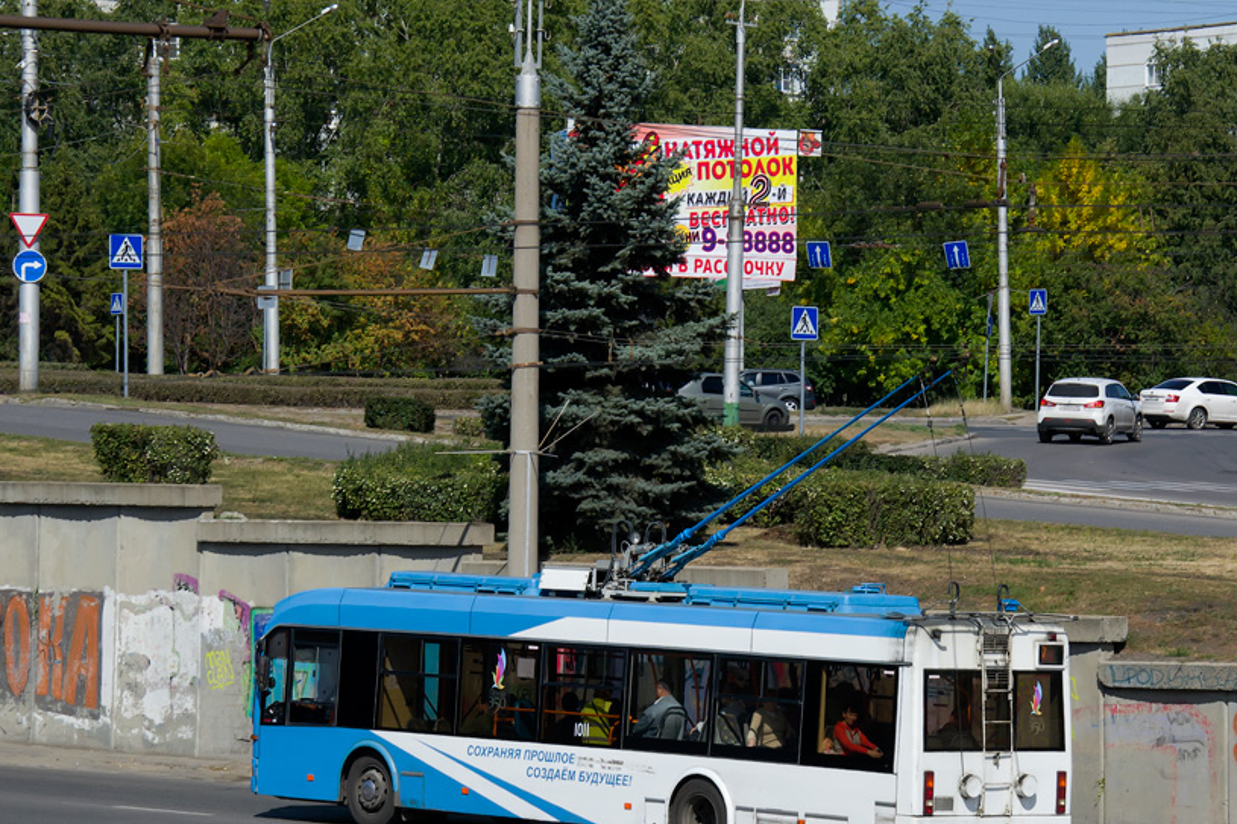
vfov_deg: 10.0
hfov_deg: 15.0
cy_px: 473
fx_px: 4706
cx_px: 683
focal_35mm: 137
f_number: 8
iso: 200
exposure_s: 1/800
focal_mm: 62
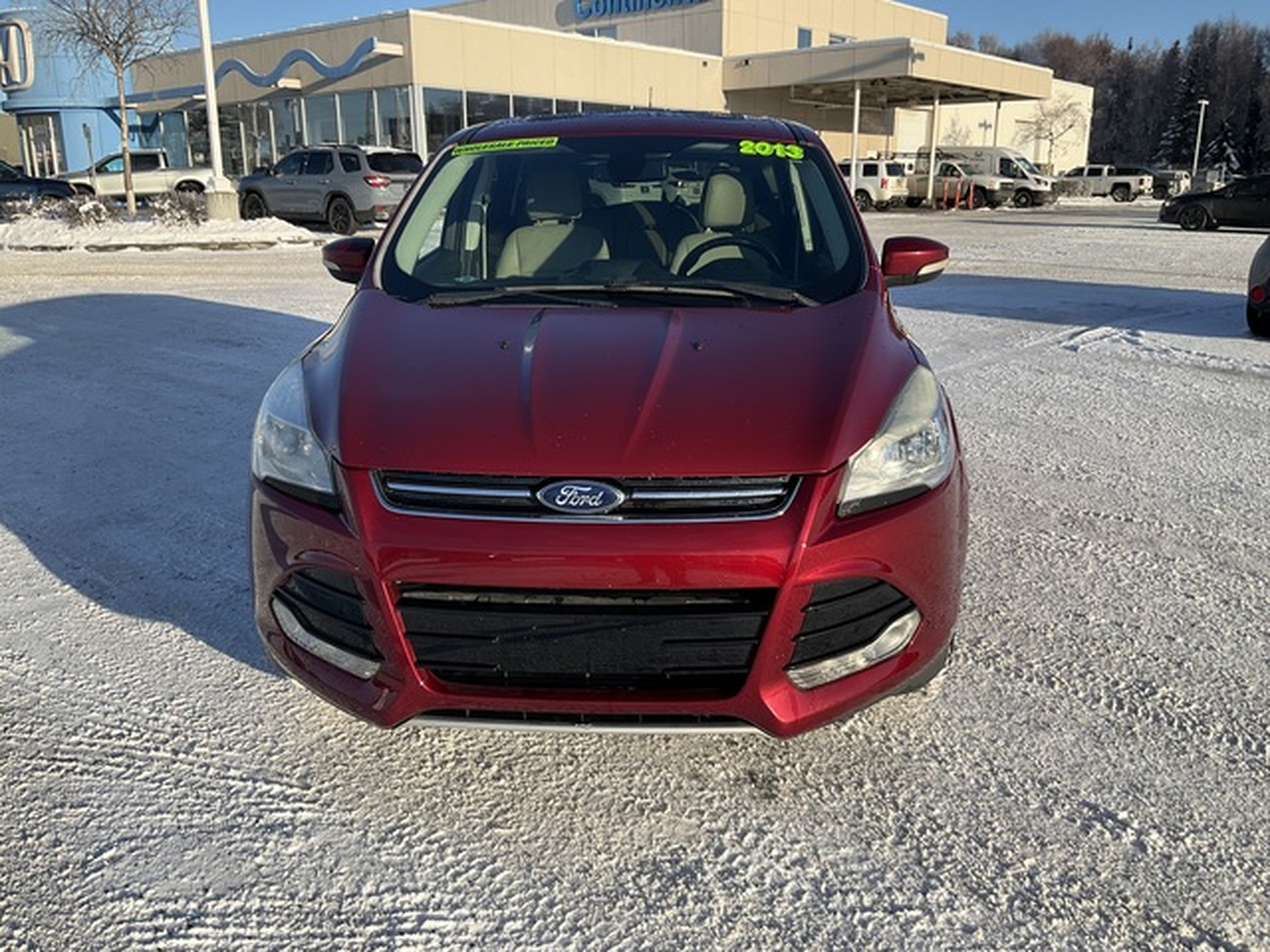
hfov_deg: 61.7
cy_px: 476
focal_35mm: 29
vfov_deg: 48.2
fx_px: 1064
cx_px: 635
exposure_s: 1/1311
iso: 25
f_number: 1.8
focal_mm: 3
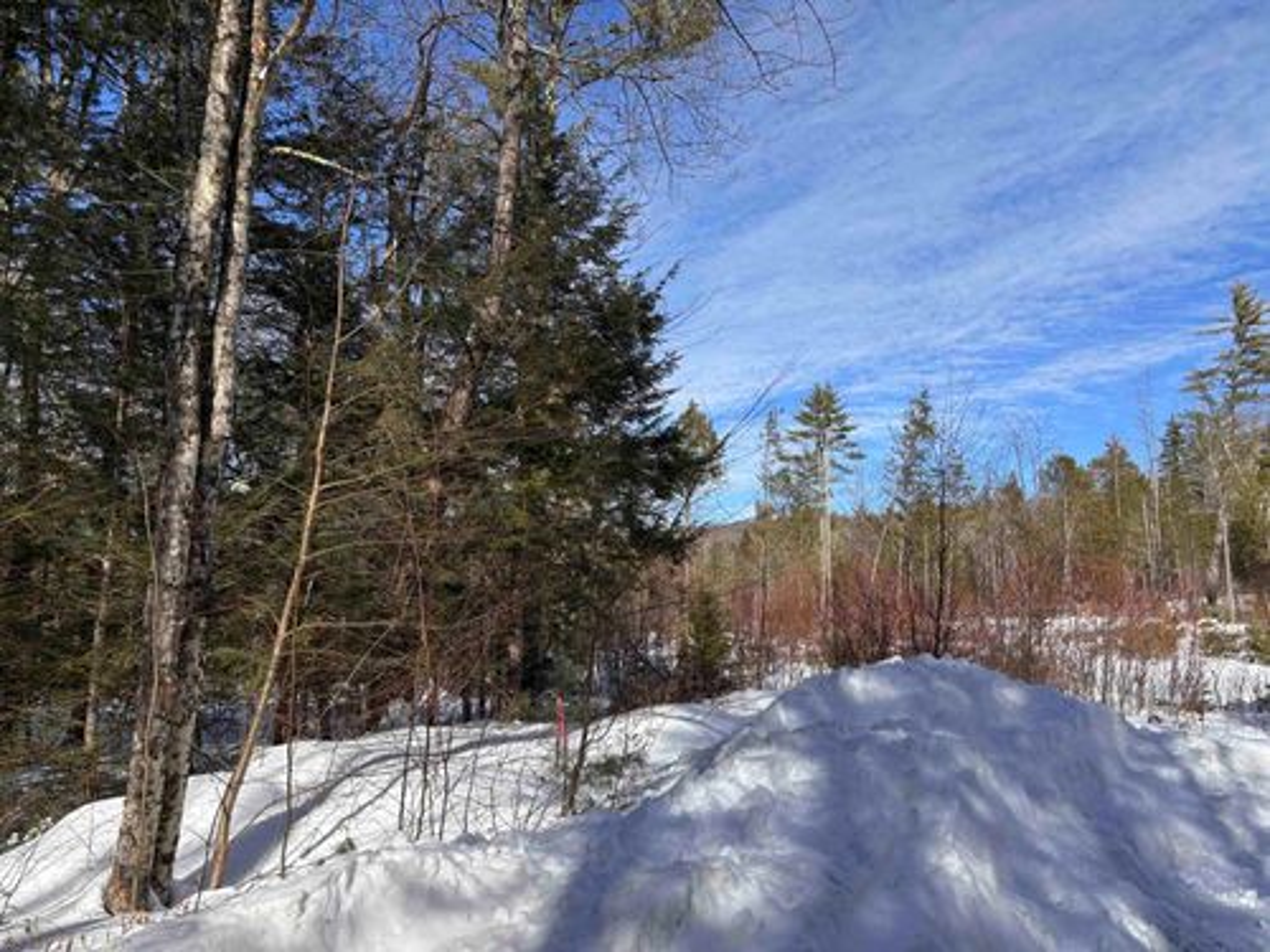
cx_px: 635
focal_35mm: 26
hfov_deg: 67.3
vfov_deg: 53.1
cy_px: 476
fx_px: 954
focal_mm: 5.96
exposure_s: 1/3106
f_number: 1.6
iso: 50
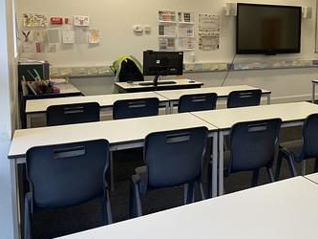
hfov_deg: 46.3
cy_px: 71
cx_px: 235
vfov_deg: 36.3
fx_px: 358
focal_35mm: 39
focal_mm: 4.2
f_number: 1.6
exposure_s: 1/121
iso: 64
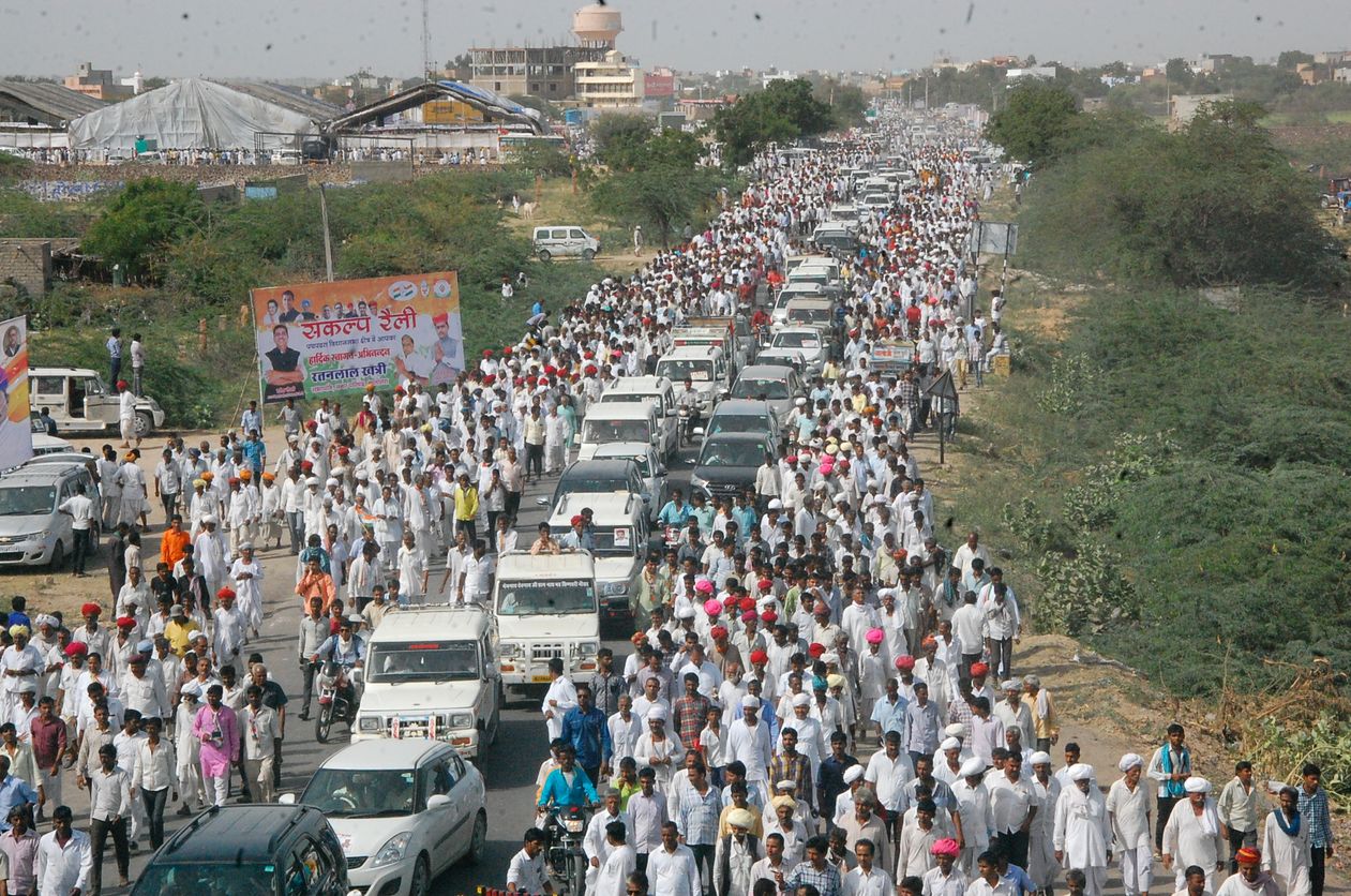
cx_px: 676
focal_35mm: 99
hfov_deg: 20.6
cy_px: 448
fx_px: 3709
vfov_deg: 13.8
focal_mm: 66
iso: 1600
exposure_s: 1/500
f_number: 20
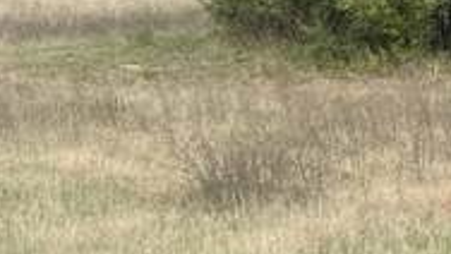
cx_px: 748
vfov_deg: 6.2
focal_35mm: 193
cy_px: -146
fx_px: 2309
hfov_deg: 10.6
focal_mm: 4.25
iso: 32
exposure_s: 1/1996
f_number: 1.8
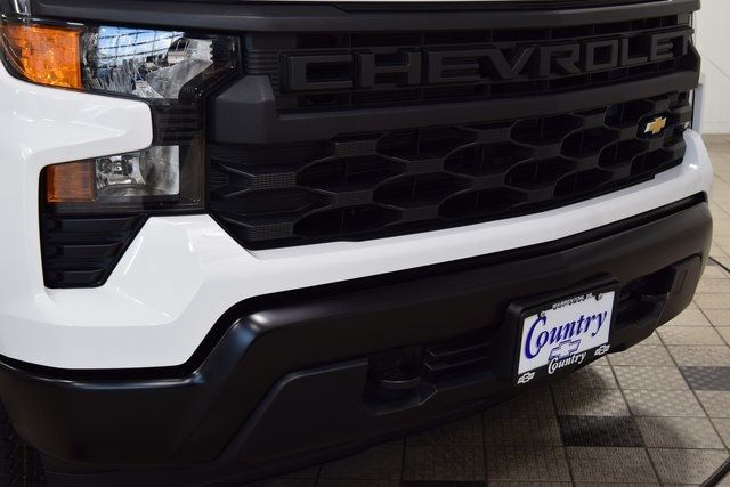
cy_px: 244
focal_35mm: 51
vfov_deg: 26.5
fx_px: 1034
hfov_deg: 38.9
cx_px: 365
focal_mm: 34
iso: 400
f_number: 6.3
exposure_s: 1/20
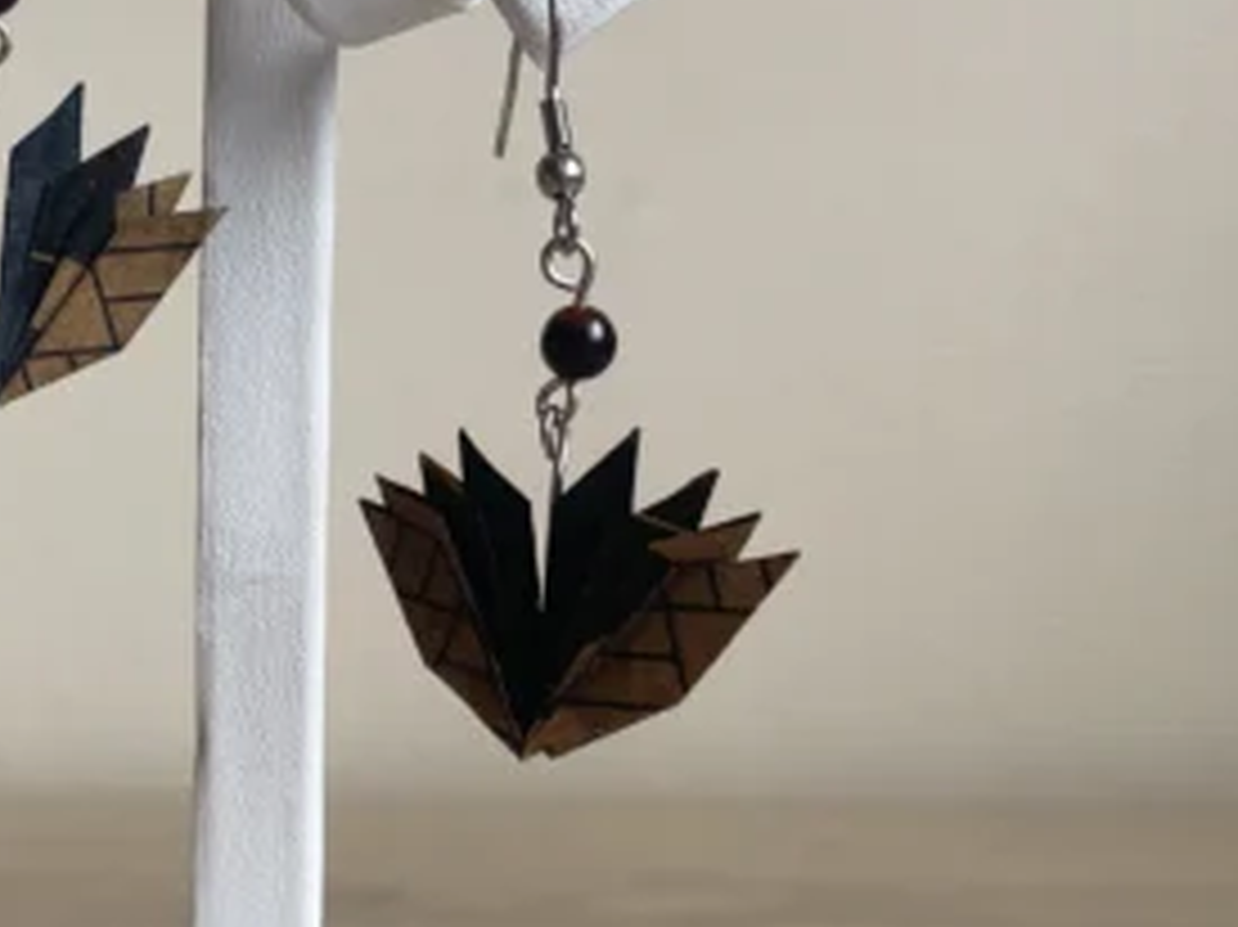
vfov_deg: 23.2
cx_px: 207
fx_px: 2252
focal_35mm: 63
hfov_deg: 29.8
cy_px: 565
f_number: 1.6
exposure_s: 1/121
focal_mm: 4.2
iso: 125
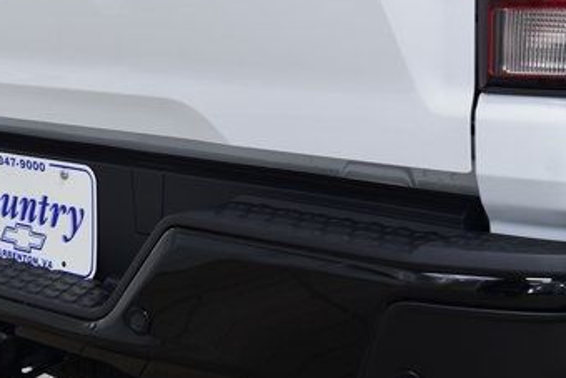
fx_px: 1289
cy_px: 199
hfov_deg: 24.7
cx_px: 221
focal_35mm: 82
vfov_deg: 16.7
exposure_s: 1/15
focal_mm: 29
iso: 640
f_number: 6.3
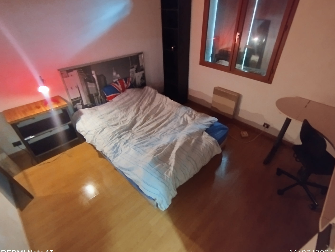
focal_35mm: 17
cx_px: 178
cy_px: 125
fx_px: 165
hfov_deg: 90.9
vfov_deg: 74.7
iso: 1250
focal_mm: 1.65
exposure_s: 1/17
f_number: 2.2
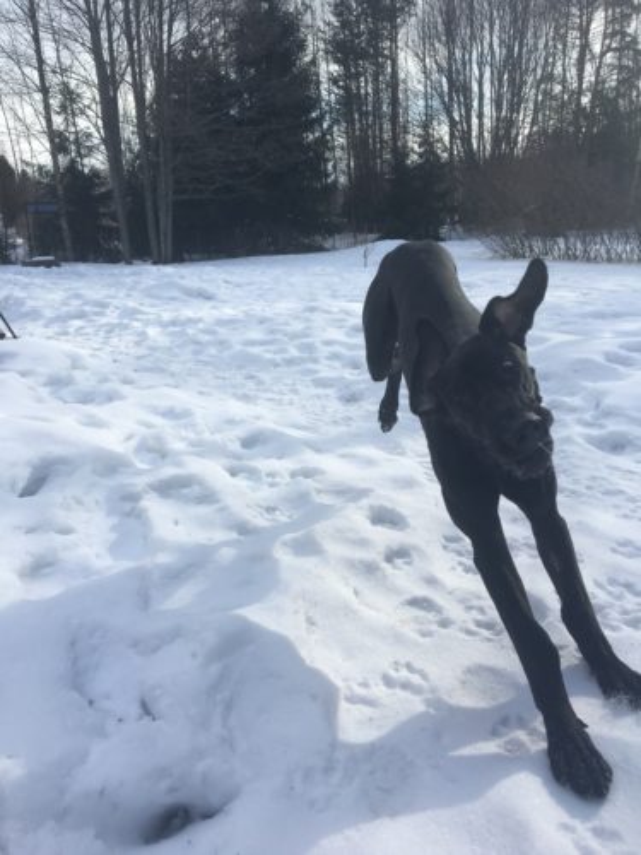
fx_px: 716
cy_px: 428
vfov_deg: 61.7
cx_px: 320
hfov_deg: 48.2
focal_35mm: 29
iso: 25
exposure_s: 1/1451
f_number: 2.2
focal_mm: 4.15
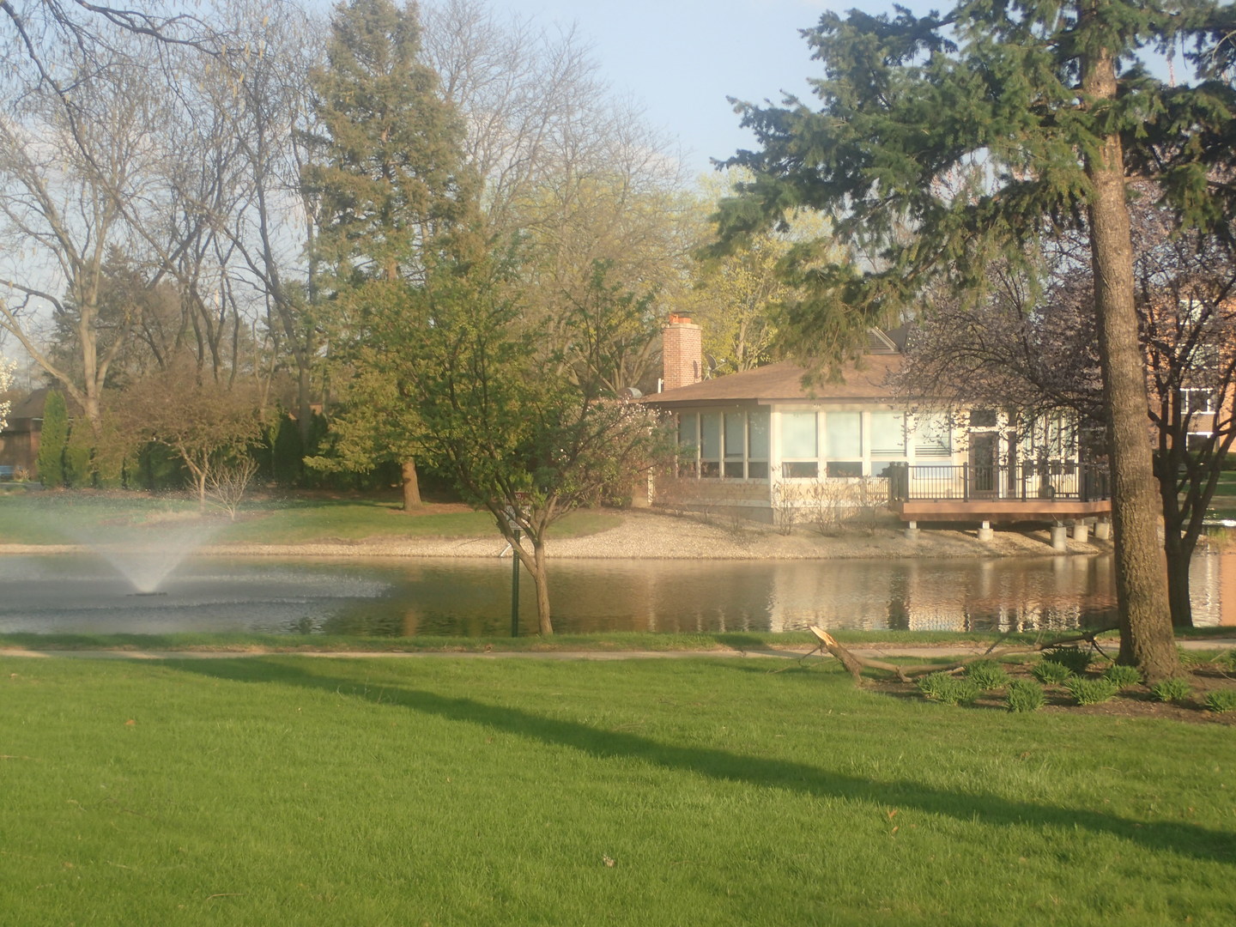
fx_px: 2178
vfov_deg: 24.0
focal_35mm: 61
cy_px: 464
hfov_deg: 31.7
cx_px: 618
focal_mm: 11.01
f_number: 5
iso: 100
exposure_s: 1/200
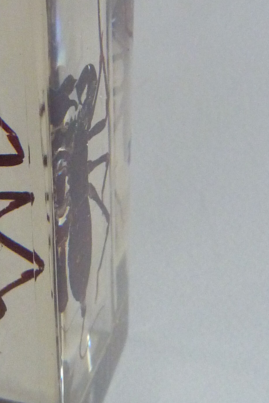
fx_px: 773
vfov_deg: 29.1
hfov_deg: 19.3
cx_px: 20
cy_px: 142
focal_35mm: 69
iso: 400
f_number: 3.3
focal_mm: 4.1
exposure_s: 1/10
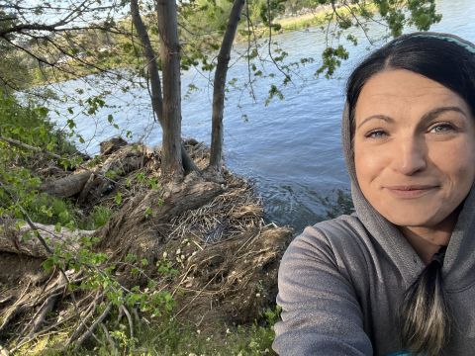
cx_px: 238
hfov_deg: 73.9
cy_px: 178
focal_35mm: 23
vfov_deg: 58.9
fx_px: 316
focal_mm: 2.71
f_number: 2.2
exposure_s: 1/144
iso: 25
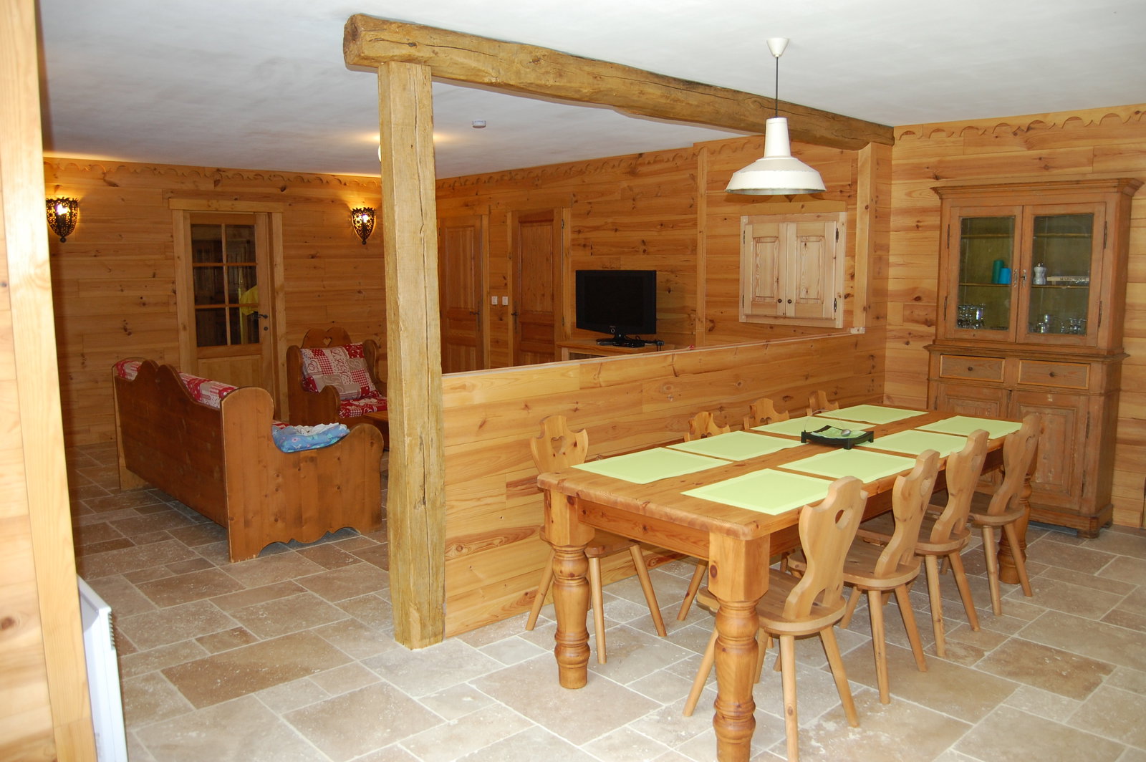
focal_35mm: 27
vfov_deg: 47.9
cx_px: 573
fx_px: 859
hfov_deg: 67.4
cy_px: 381
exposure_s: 1/60
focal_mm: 18
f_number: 3.5
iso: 400
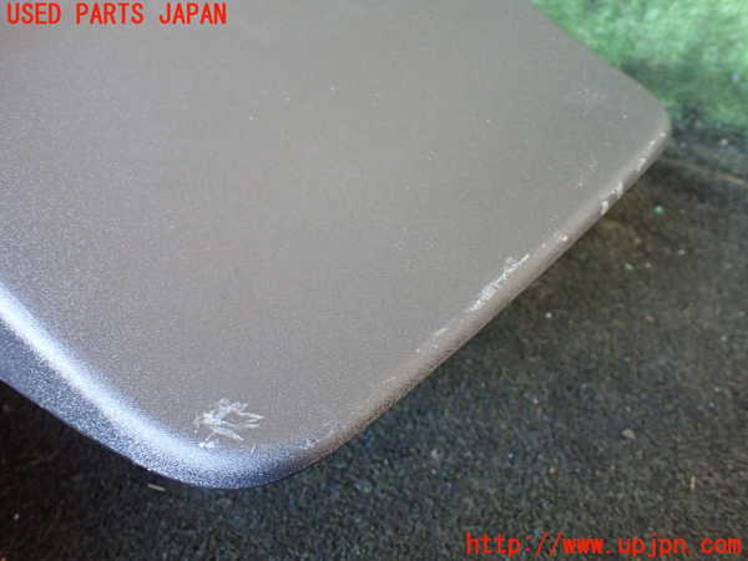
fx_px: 648
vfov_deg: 46.8
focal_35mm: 30
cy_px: 280
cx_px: 374
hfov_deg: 60.0
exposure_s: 1/40
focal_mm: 5.4
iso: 800
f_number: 2.3
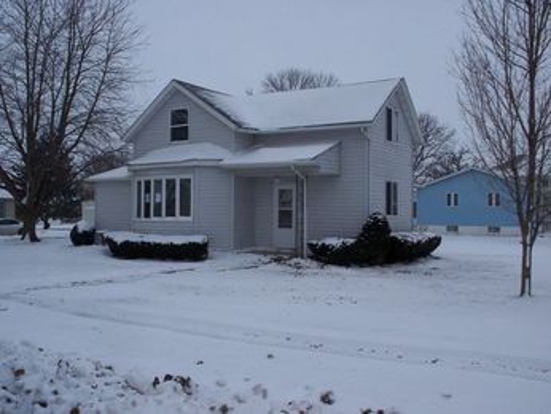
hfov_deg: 52.6
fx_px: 557
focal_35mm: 35
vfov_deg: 40.7
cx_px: 276
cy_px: 207
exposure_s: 1/320
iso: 64
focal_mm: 6.3
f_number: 5.5
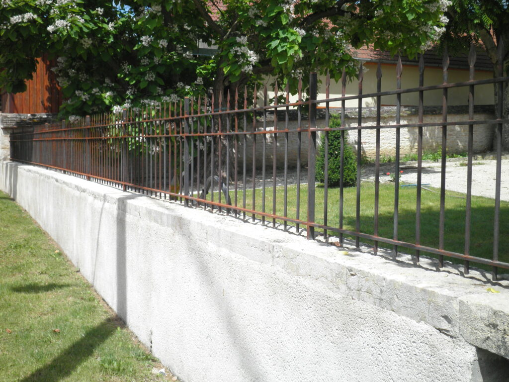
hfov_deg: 40.4
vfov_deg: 30.9
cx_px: 254
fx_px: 691
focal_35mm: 47
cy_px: 191
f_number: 9.6
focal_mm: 8.3
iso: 80
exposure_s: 1/80
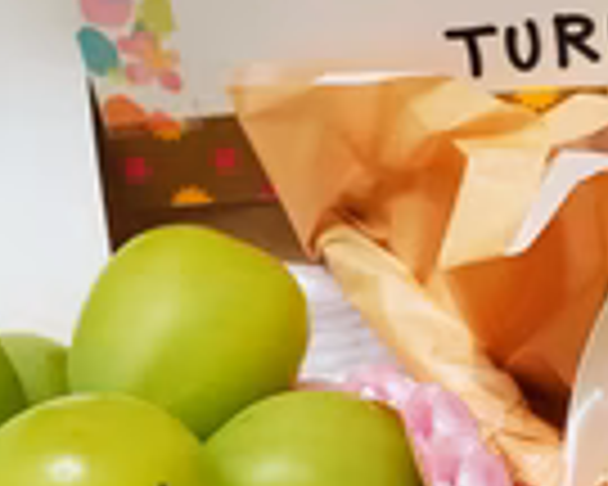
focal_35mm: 75
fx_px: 1350
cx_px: 495
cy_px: 454
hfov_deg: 24.9
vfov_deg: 20.0
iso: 250
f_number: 2.4
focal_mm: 4.3
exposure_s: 1/40
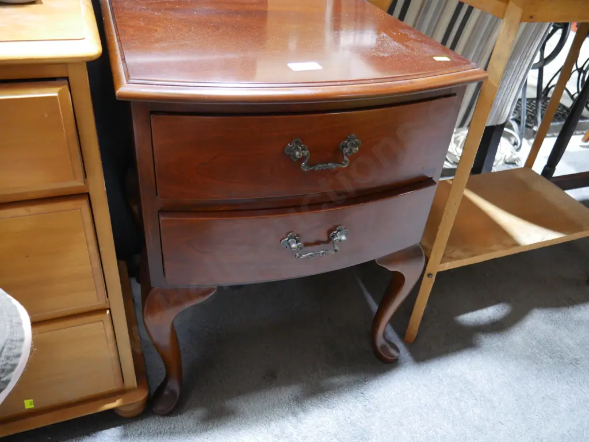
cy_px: 221
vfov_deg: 49.8
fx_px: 477
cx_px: 294
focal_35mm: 28
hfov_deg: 63.4
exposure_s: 1/60
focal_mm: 14
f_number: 3.5
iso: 2000
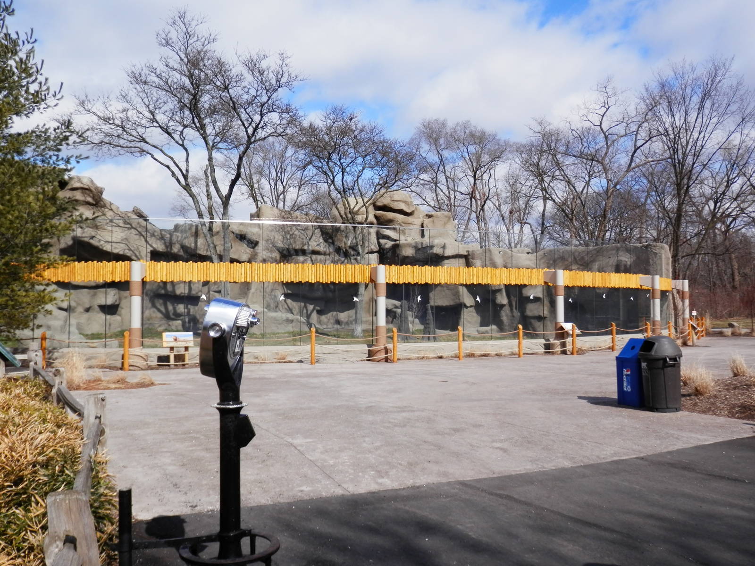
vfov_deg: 46.8
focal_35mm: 30
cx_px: 378
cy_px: 283
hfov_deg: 60.0
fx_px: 654
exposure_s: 1/160
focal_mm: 5.5
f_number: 9.4
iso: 80
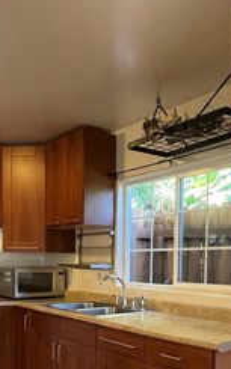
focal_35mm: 36
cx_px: 107
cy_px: 285
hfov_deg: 35.3
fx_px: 363
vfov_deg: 51.3
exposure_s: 1/60
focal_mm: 1.57
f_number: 1.8
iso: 250
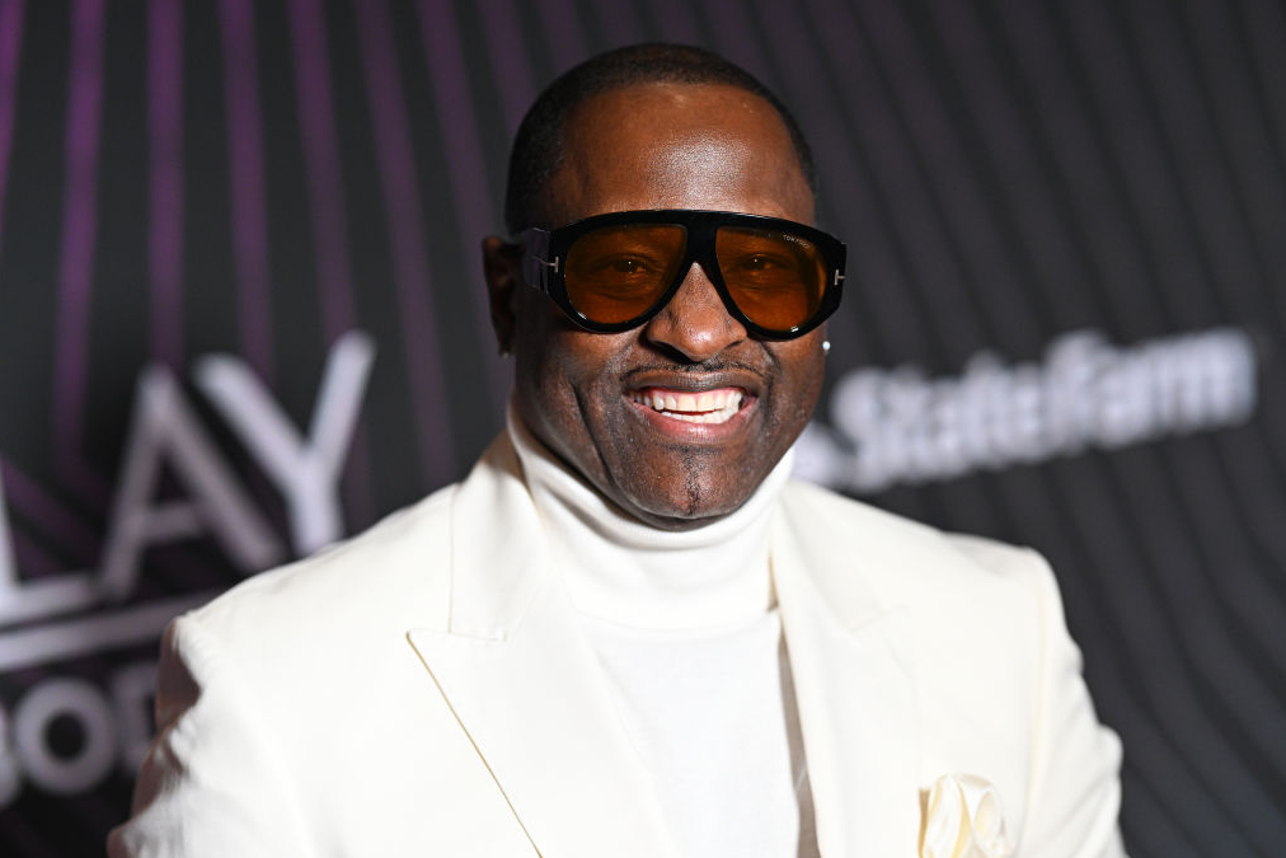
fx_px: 3072
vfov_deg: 15.9
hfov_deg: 23.6
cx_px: 648
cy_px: 432
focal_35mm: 86
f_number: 2
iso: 1600
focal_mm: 85
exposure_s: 1/1600
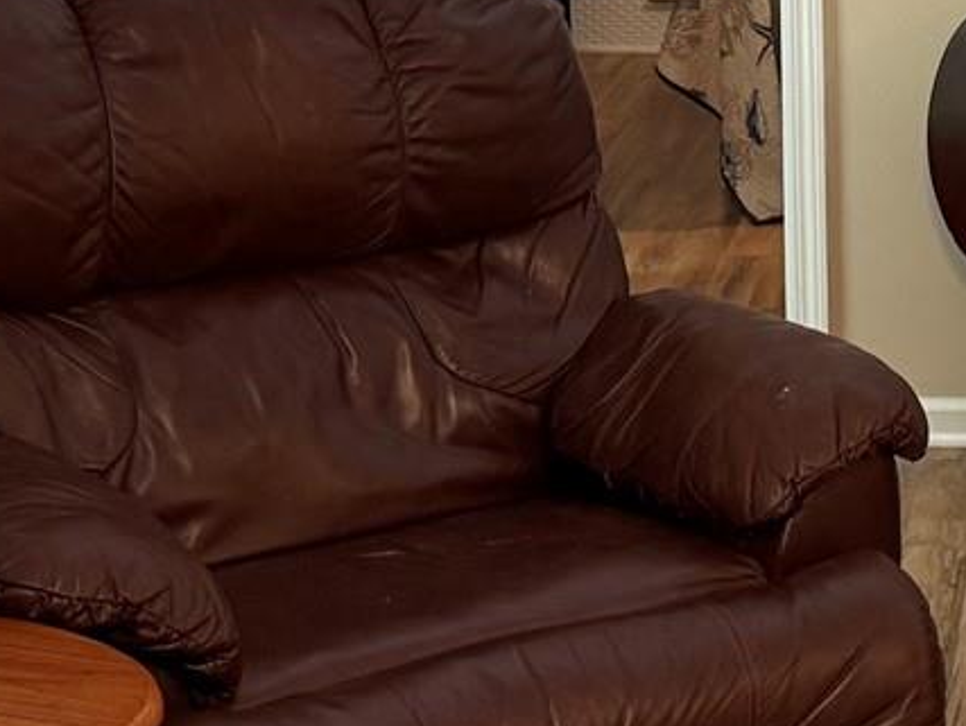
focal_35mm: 115
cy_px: -170
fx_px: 3212
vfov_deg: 12.6
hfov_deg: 16.8
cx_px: 948
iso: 250
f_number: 1.78
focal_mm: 6.76
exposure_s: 1/60
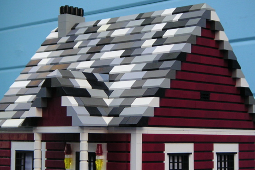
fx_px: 673
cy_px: 119
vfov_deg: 14.4
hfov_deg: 21.5
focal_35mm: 95
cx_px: 132
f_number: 3.1
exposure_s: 1/60
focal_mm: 9.8
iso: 80
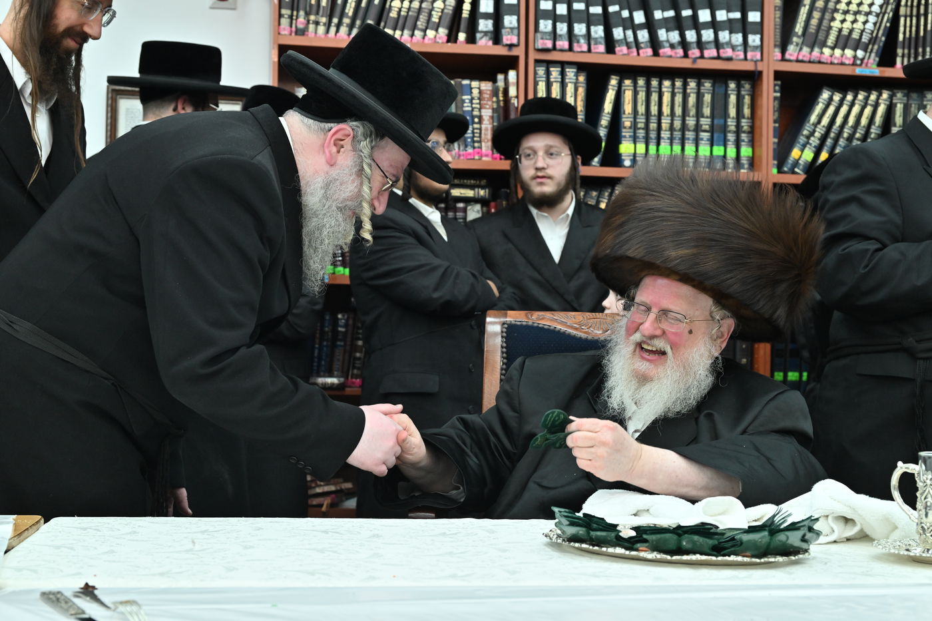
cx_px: 466
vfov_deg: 26.0
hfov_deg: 38.2
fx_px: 1346
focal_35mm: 52
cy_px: 310
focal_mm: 52
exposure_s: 1/200
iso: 1250
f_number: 5.6
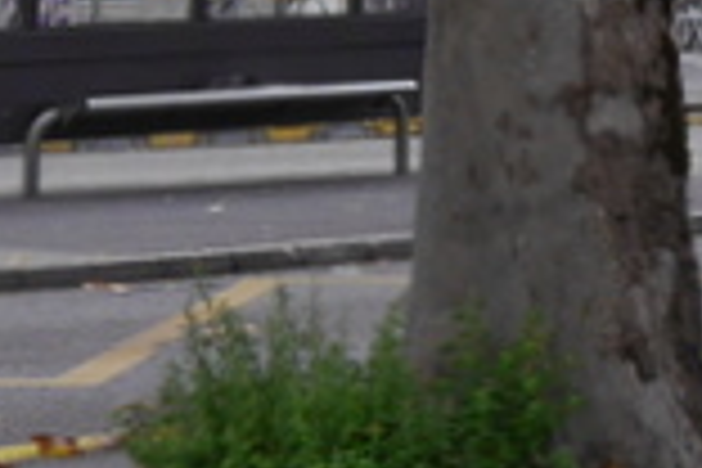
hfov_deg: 7.8
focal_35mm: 240
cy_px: -270
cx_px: 1796
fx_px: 4680
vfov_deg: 5.7
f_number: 4
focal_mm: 15
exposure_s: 1/160
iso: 160
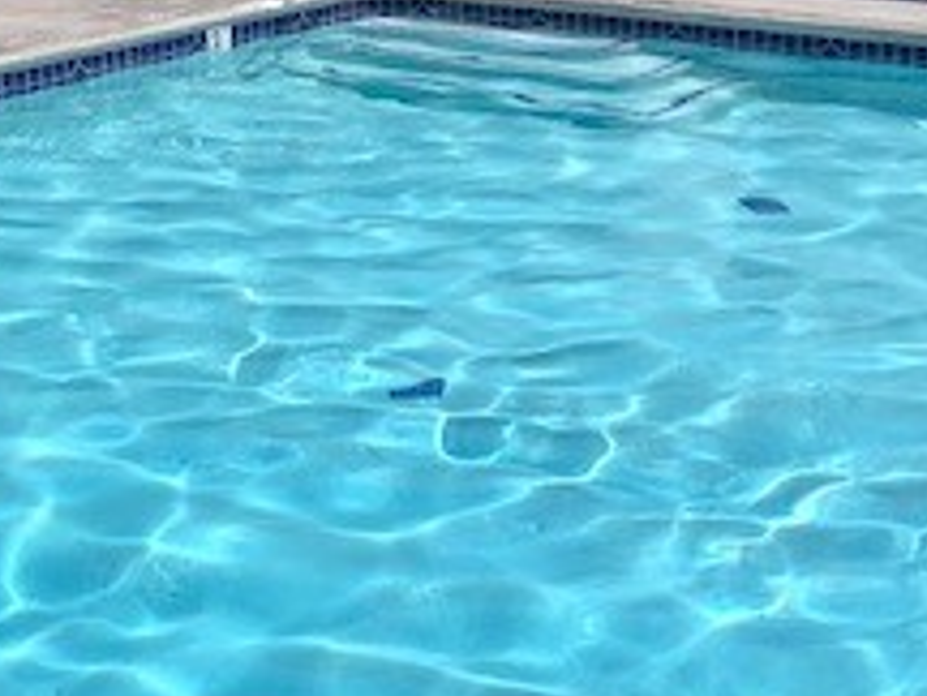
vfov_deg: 17.8
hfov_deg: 23.4
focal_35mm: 83
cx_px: 279
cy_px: 271
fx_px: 2223
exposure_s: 1/5348
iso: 25
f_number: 1.8
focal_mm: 3.99
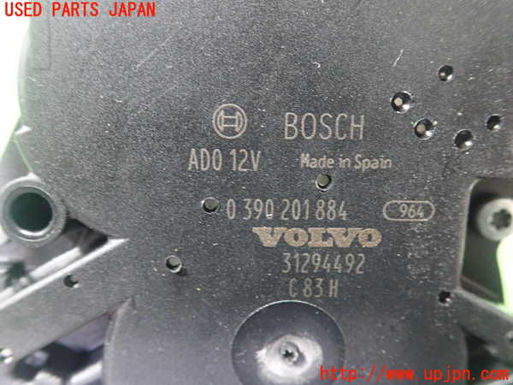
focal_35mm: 30
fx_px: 445
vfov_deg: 46.8
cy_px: 192
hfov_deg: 60.0
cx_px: 256
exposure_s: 1/30
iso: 1000
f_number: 2.3
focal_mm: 5.5
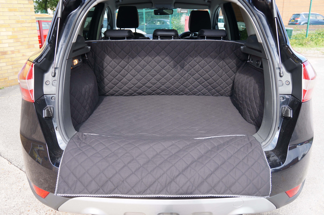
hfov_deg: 62.0
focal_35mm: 30
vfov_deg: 43.5
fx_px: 270
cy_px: 108
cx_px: 162
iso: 200
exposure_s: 1/200
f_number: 4.5
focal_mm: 20
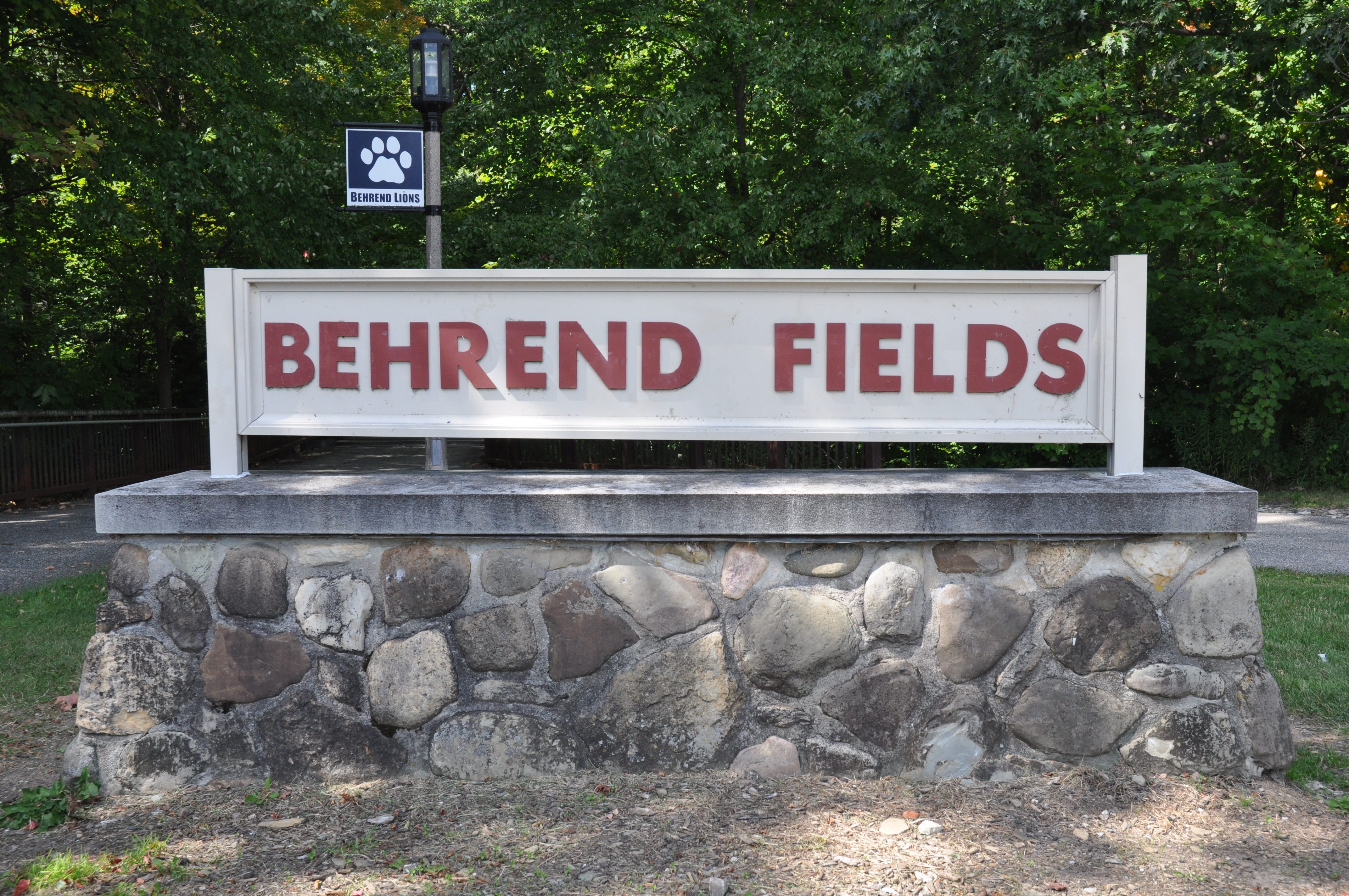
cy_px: 448
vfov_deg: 35.4
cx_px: 674
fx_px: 1403
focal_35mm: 38
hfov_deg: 51.3
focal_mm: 25
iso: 500
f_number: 10
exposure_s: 1/200
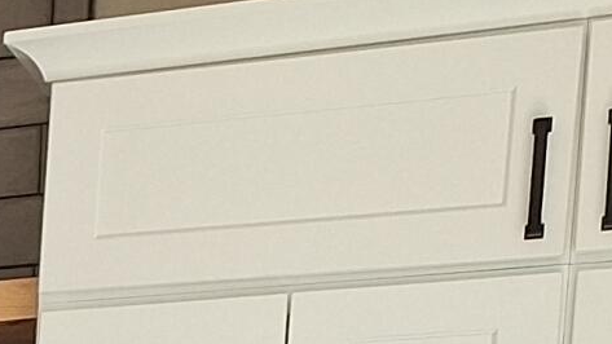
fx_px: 2580
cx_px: -1201
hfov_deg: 10.1
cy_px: 994
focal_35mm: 159
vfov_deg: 6.9
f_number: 1.8
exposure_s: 1/100
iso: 25
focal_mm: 5.54
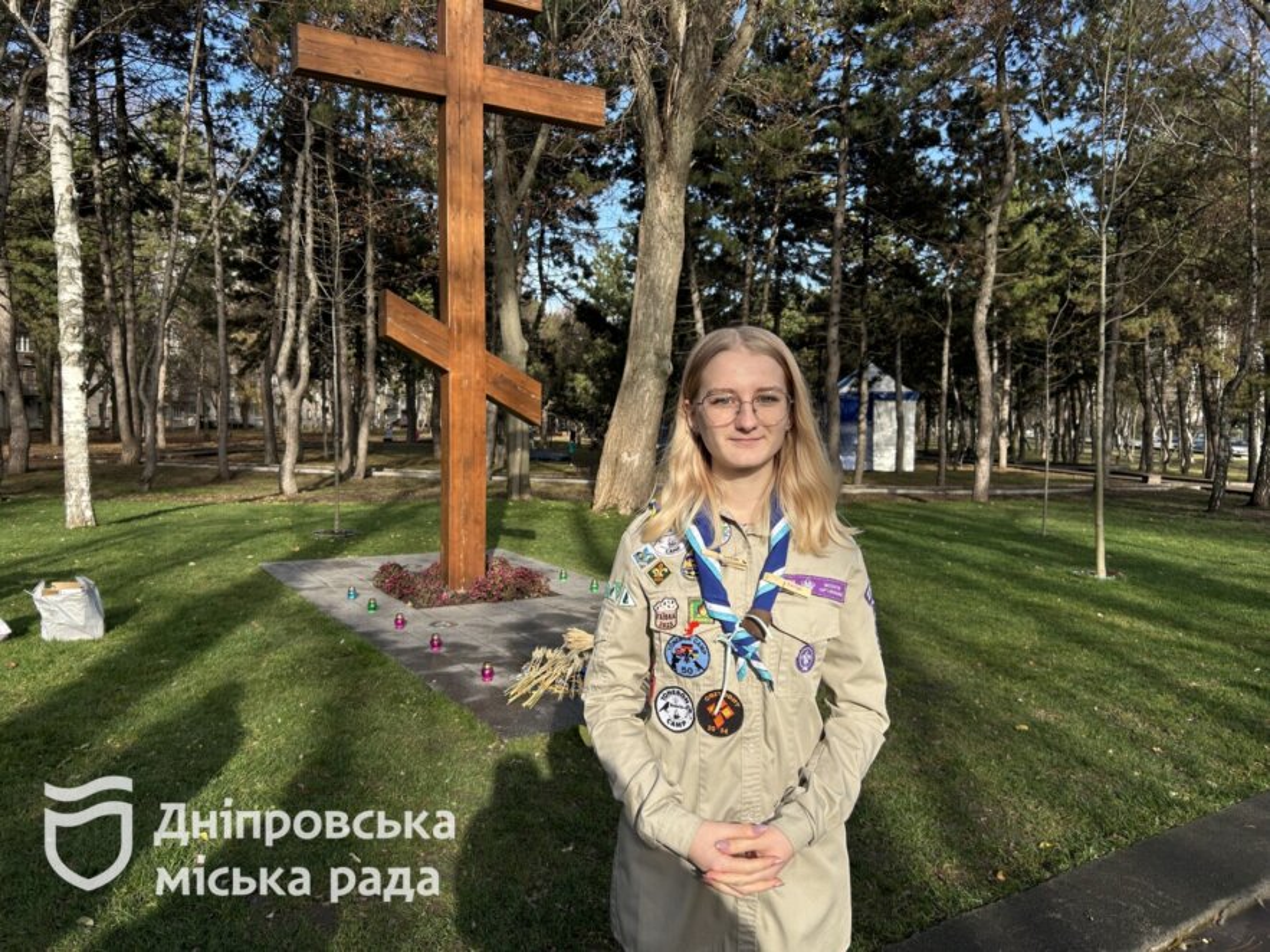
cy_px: 476
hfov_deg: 67.3
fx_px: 954
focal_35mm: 26
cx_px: 635
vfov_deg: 53.1
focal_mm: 5.7
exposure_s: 1/1901
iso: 50
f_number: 1.5
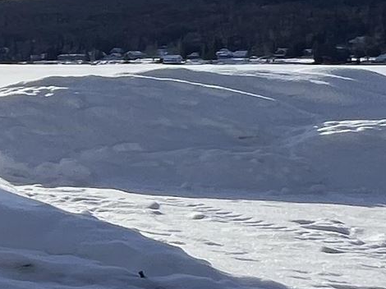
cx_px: -608
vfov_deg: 17.4
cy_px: 149
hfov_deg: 13.7
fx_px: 947
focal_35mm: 85
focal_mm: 1.57
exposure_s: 1/2137
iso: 32
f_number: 1.8
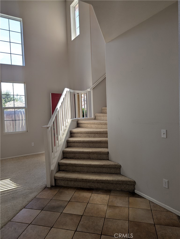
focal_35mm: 24
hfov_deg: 56.9
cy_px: 120
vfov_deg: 71.5
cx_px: 90
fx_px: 166
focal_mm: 6.81
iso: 40
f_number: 1.85
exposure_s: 1/120
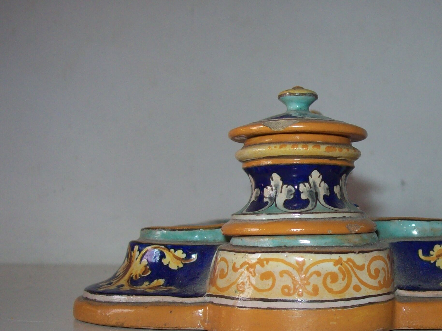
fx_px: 715
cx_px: 332
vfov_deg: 26.0
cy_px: 213
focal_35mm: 56
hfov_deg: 33.7
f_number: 2.7
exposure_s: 1/64
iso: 80
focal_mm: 6
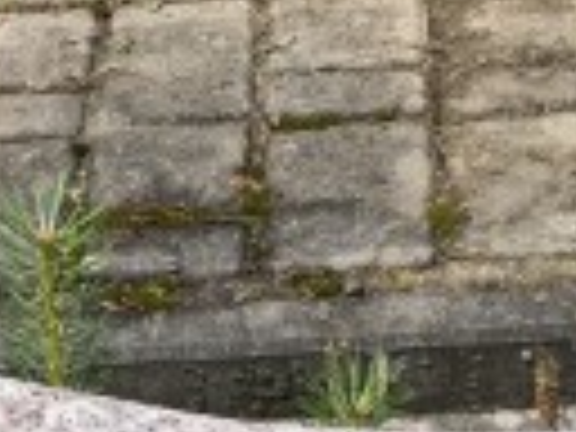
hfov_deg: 14.8
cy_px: 387
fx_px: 2163
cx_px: -58
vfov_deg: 11.3
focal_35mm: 130
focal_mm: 4.25
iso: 25
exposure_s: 1/3086
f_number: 1.8
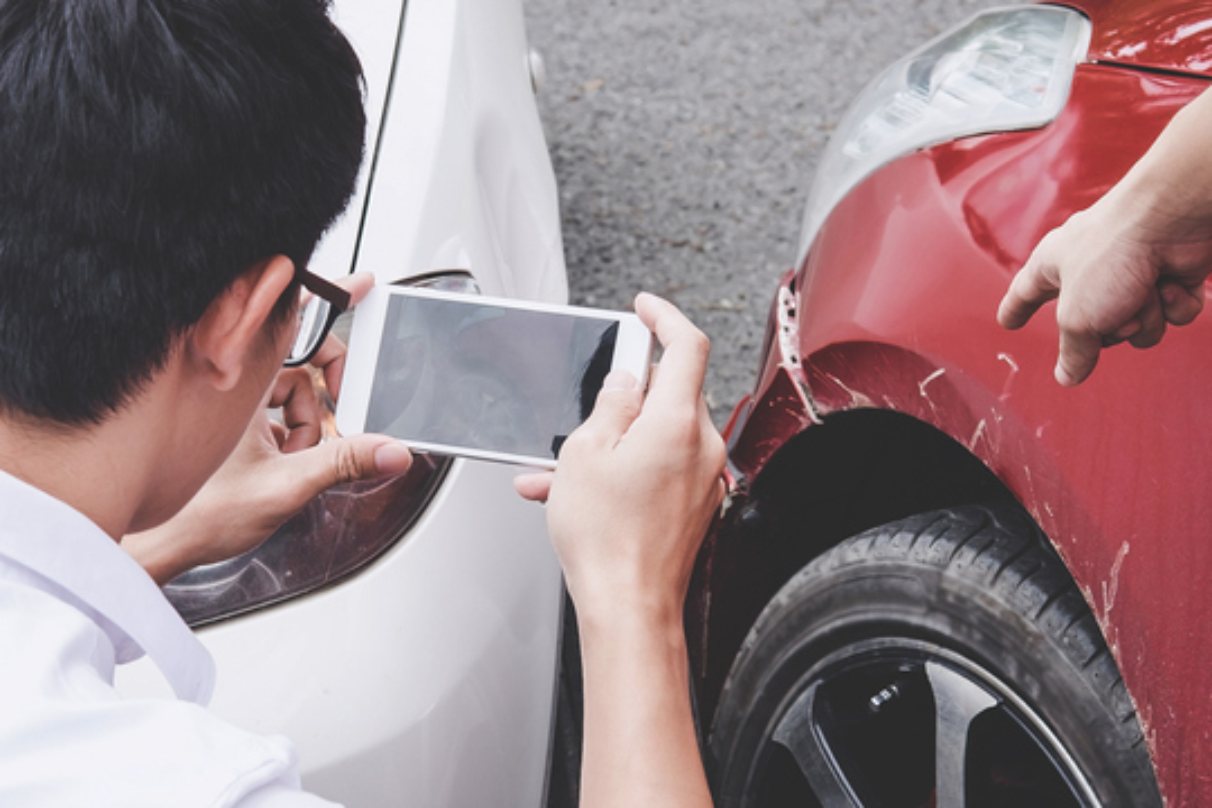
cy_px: 469
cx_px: 664
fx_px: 4141
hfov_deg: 16.6
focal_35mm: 123
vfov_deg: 11.1
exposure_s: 1/250
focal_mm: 35
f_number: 6.4
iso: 200
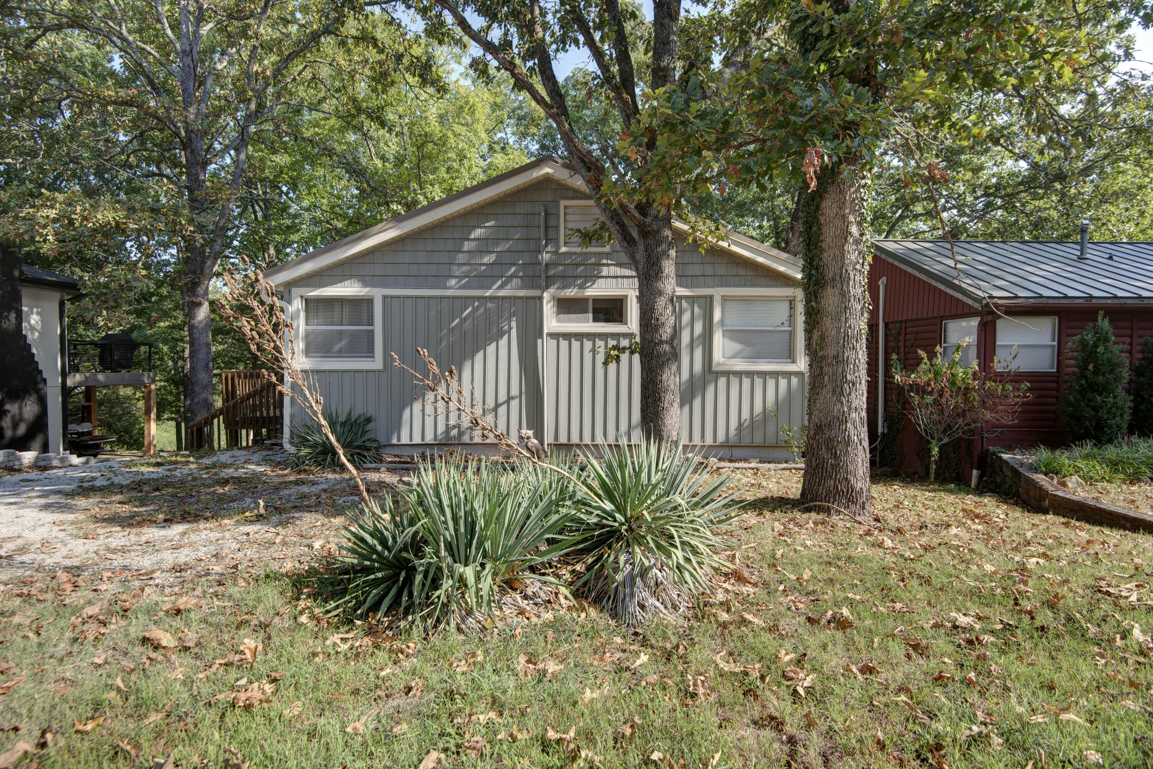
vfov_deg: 64.6
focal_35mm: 19
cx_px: 576
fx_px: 609
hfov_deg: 86.9
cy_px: 384
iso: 100
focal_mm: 19
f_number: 6.7
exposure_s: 1/125
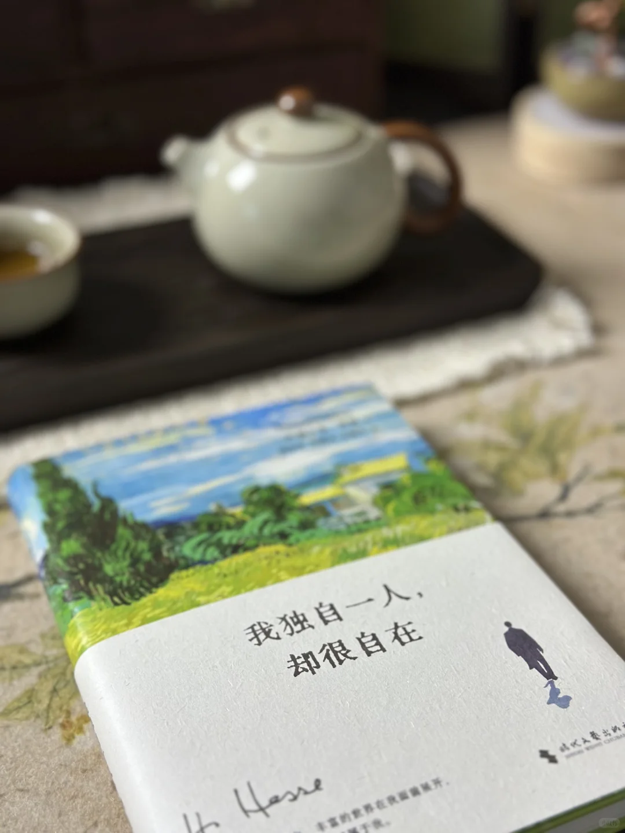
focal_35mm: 48
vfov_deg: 39.7
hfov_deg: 30.3
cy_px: 416
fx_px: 1156
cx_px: 312
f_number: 1.78
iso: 80
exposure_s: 1/351
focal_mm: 6.86
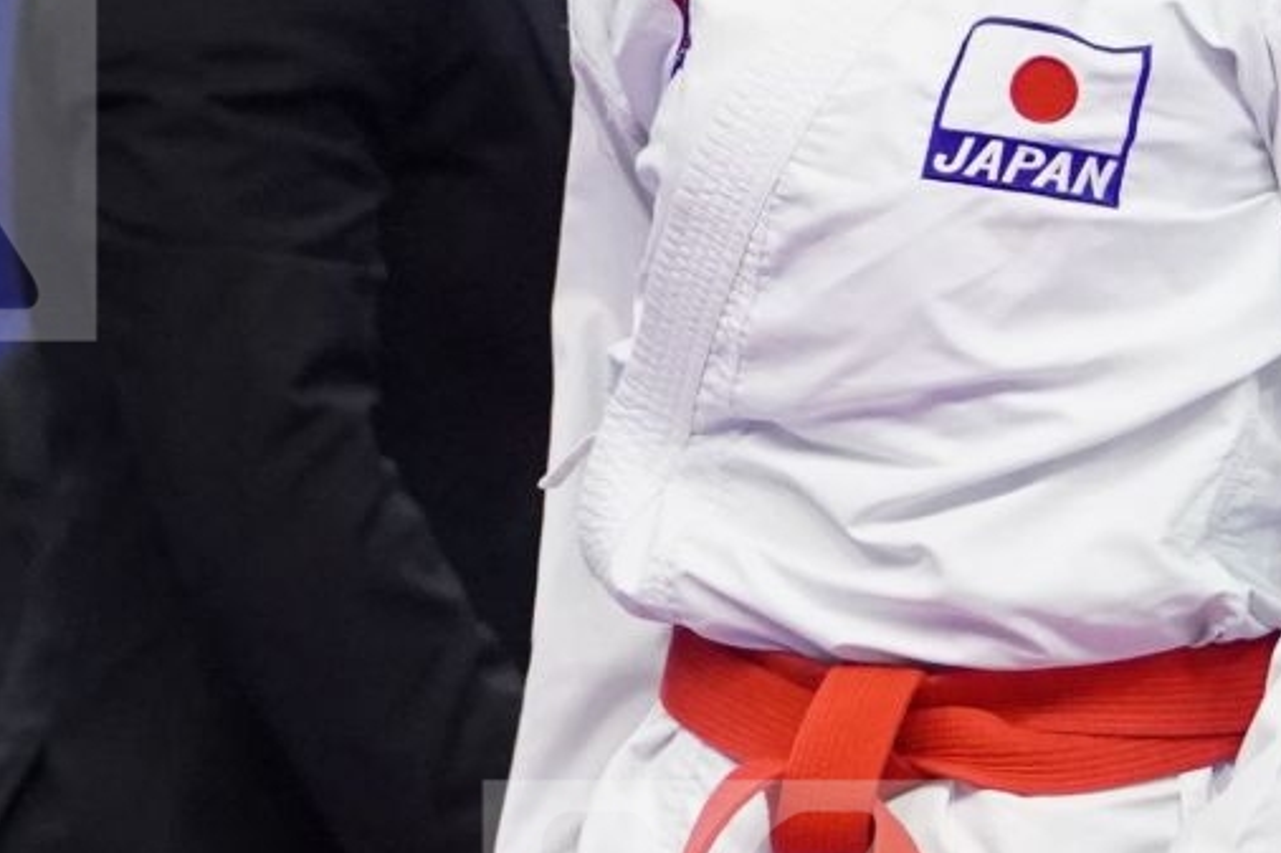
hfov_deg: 3.3
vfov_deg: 2.2
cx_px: 719
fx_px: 22516
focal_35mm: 633
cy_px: 111
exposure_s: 1/1000
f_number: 2.8
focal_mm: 119
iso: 5000
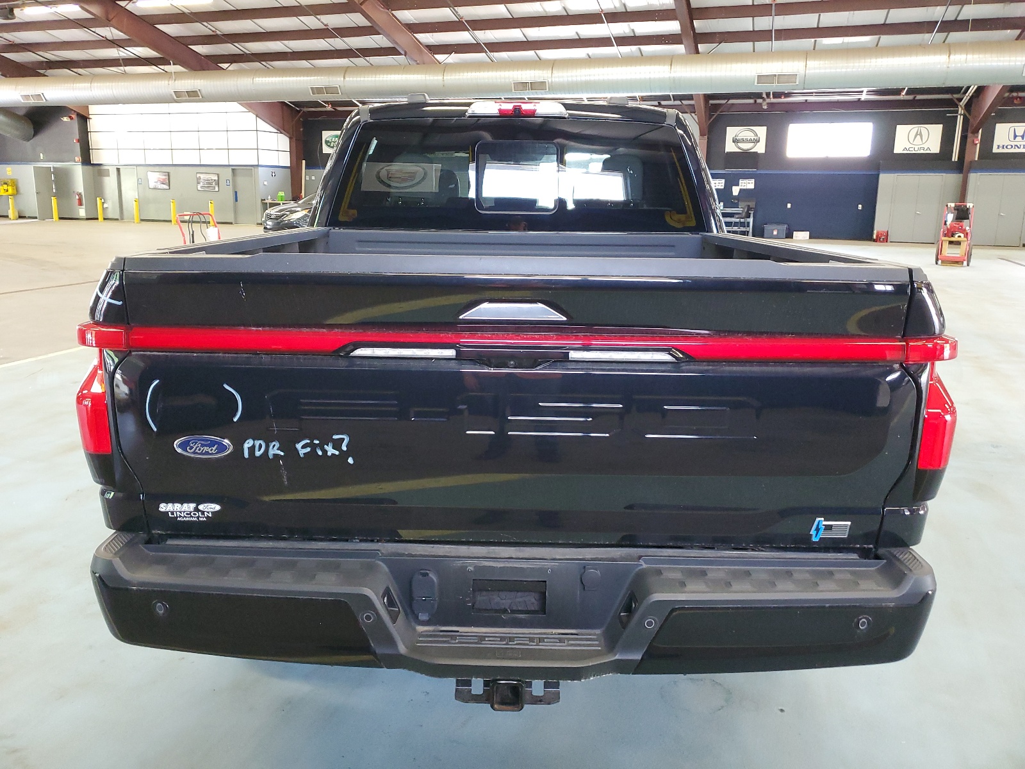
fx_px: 770
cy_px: 384
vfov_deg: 53.1
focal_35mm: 26
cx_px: 512
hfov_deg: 67.3
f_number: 1.5
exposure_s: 1/60.2
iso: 274
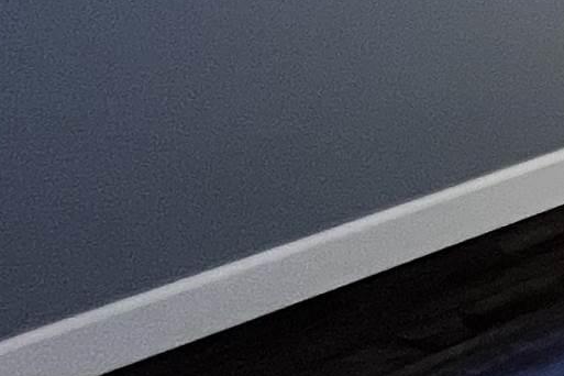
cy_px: -200
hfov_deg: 12.3
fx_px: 1269
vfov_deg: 15.5
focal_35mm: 81
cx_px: 1610
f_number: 1.8
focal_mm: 1.57
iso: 250
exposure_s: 1/60
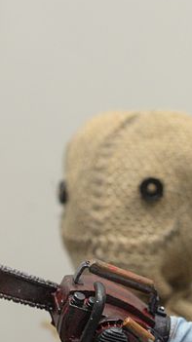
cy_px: 476
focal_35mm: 179
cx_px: 342
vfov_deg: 11.6
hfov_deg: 6.6
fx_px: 1623
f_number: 5
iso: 1600
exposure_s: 1/125
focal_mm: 50
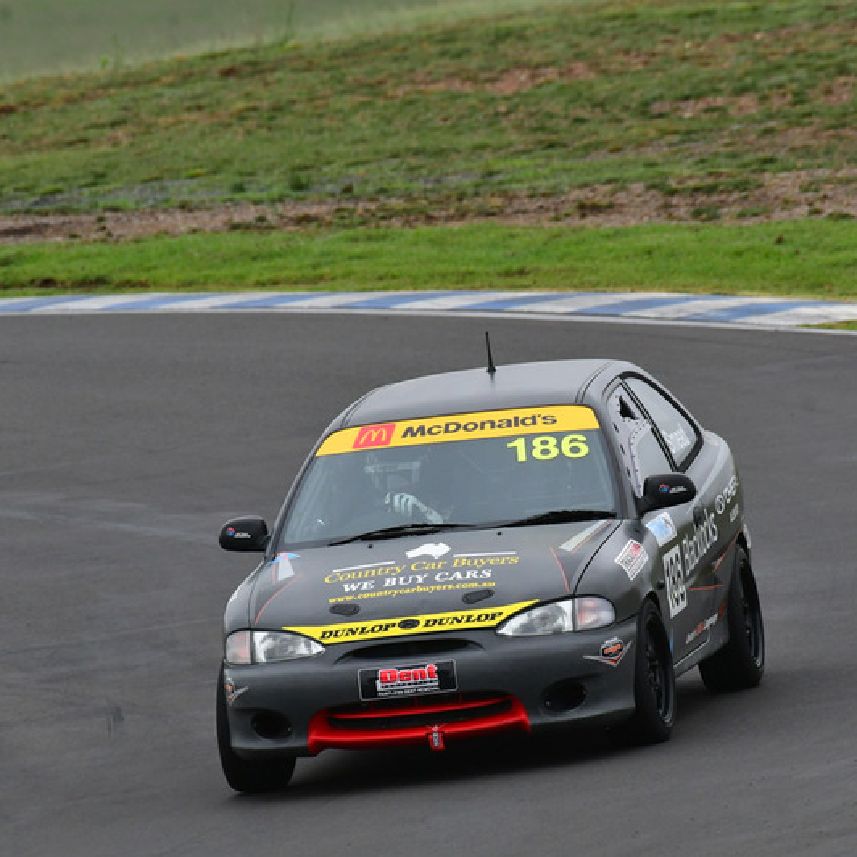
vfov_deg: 1.8
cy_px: 428
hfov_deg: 1.8
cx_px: 475
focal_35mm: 959
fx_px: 26861
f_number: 9
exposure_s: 1/640
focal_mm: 500
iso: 1000
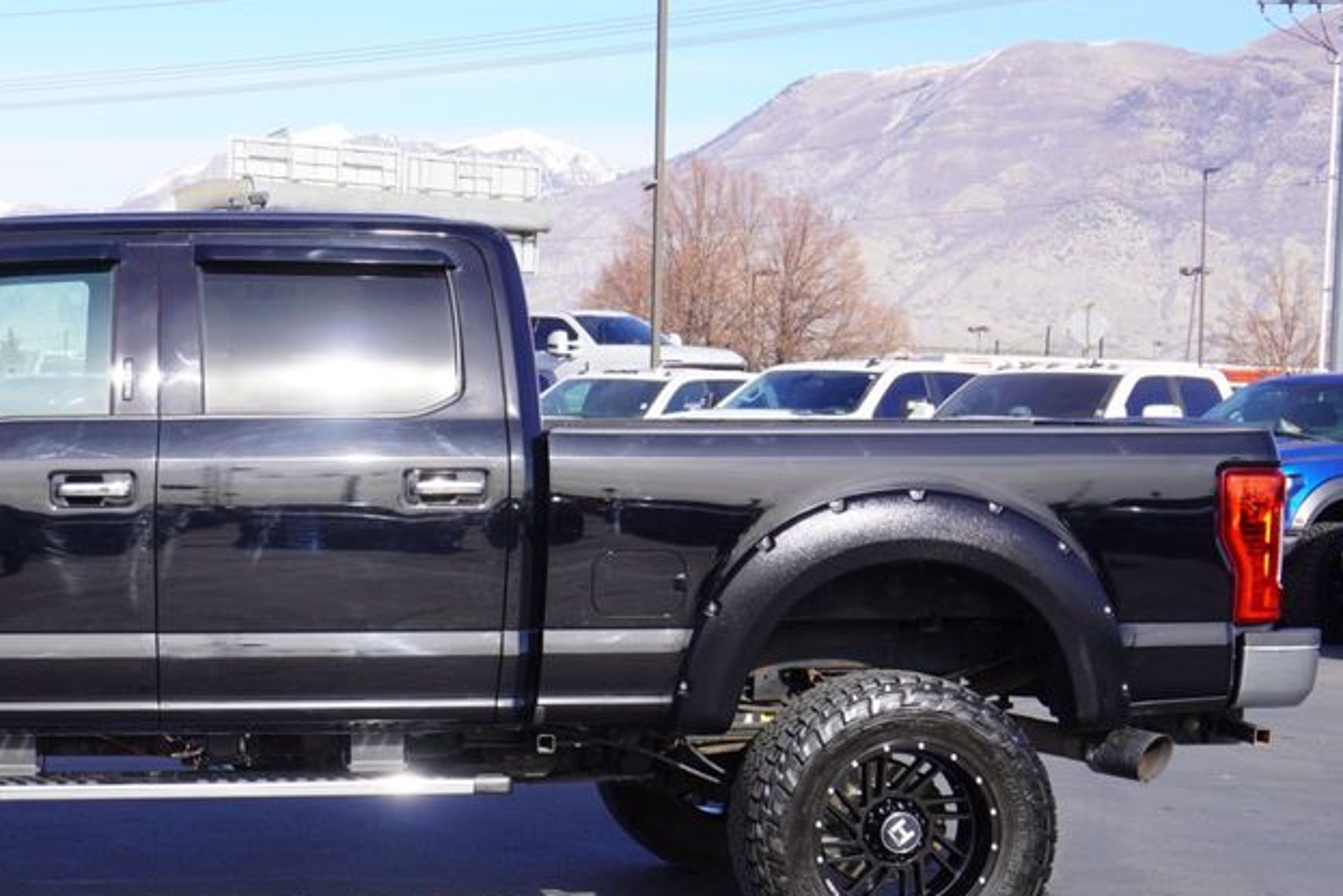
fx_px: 2575
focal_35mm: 69
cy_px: 612
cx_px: 244
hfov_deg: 28.5
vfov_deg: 19.7
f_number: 7.1
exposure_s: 1/160
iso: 100
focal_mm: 28
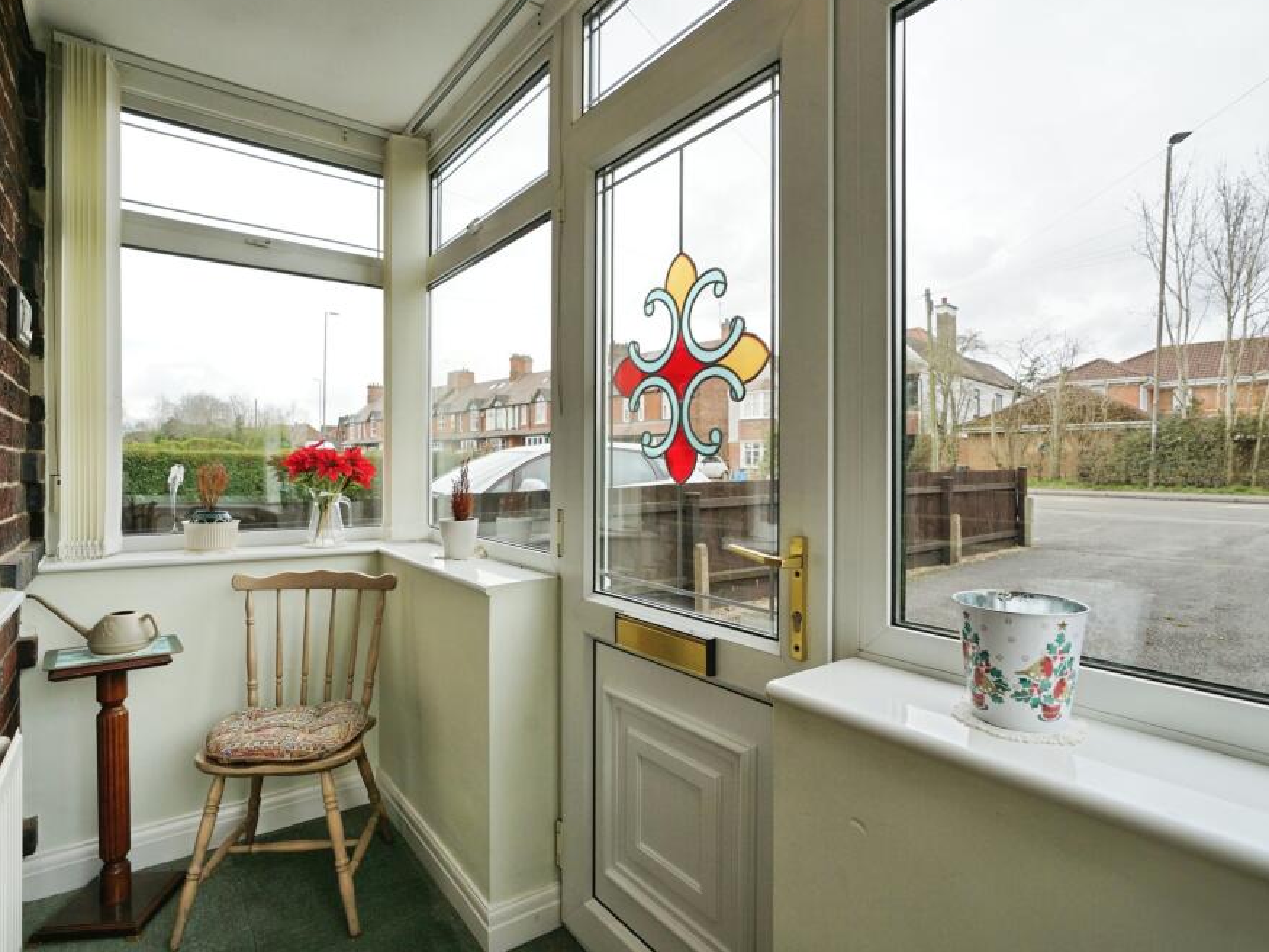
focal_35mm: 18
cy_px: 474
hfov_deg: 87.8
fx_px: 660
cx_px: 625
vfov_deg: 71.6
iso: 640
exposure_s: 1/500
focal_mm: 16
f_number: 7.1
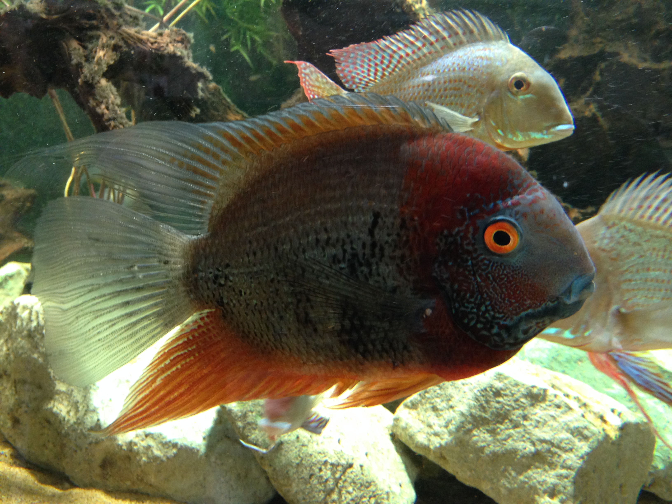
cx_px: 336
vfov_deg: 42.9
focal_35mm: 33
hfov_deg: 55.4
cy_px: 252
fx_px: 641
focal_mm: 4.12
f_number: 2.4
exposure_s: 1/20
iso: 200
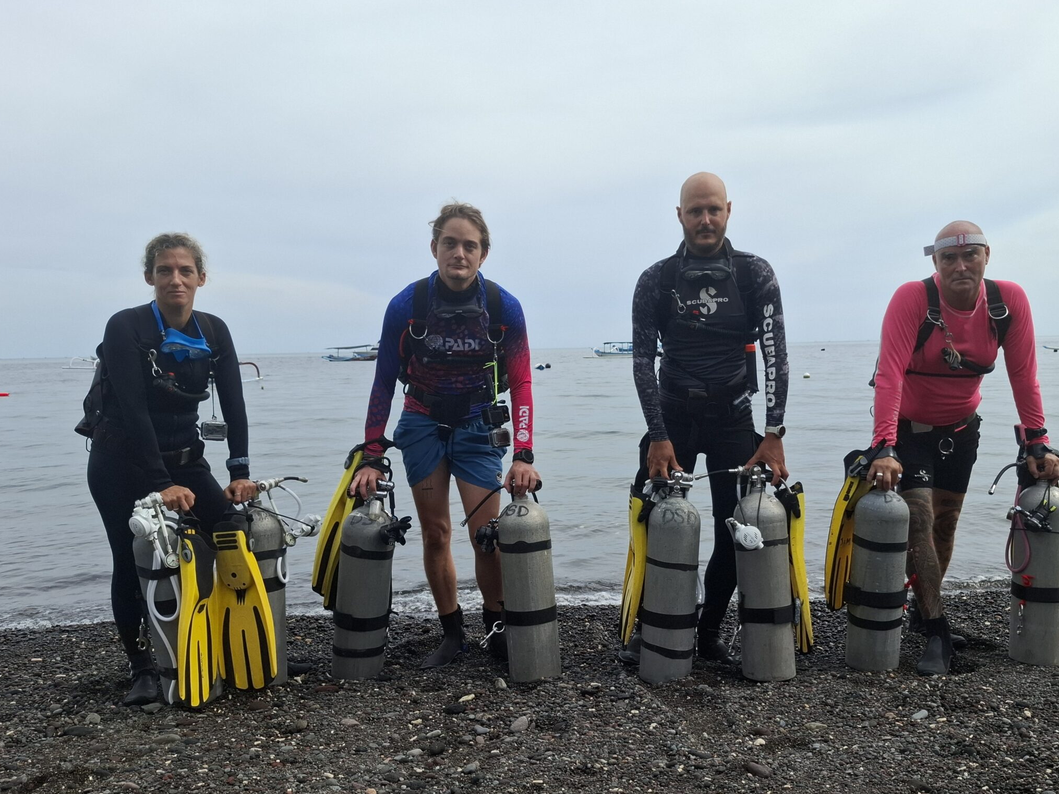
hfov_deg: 61.4
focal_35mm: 29
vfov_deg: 48.1
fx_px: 887
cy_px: 446
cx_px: 601
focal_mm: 5.54
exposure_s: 1/1799
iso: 50
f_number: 1.8
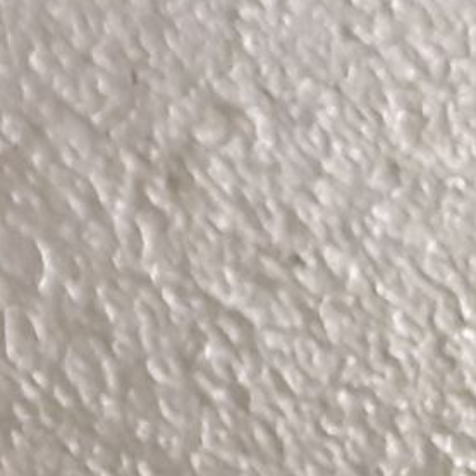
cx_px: -1227
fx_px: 2645
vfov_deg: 9.5
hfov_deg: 7.9
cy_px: -512
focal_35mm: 170
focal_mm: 3.93
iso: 160
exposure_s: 1/50
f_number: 1.7
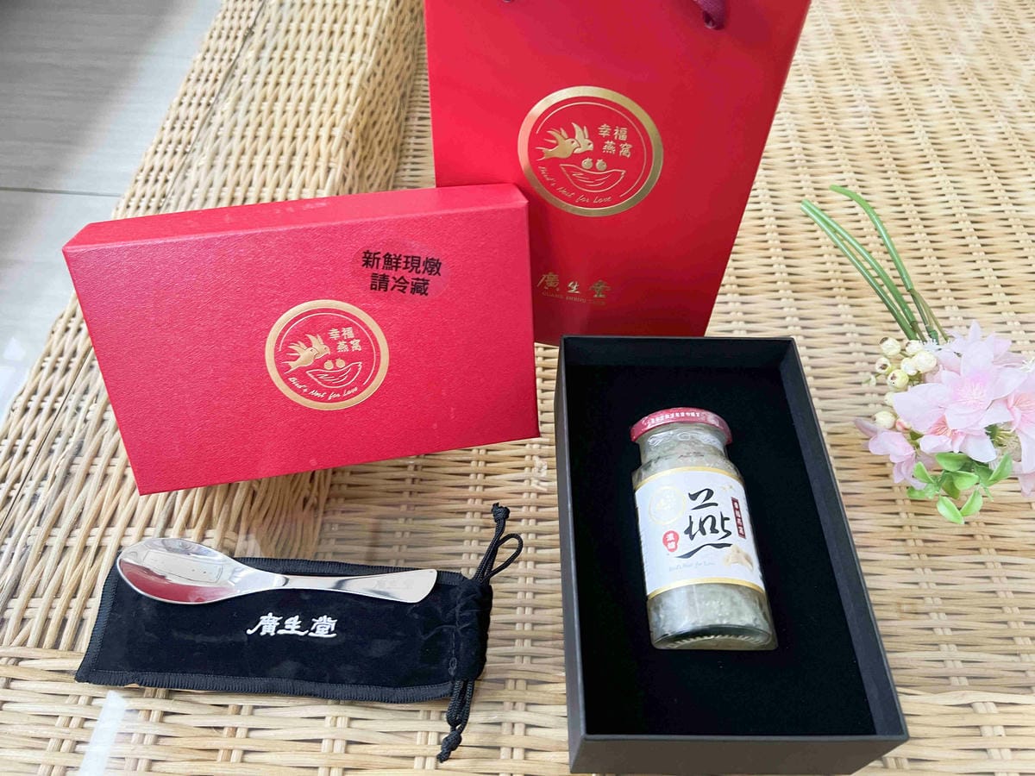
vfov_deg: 53.1
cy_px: 388
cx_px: 518
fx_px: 777
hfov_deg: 67.3
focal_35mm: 26
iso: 400
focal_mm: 5.7
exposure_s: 1/60
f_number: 1.5
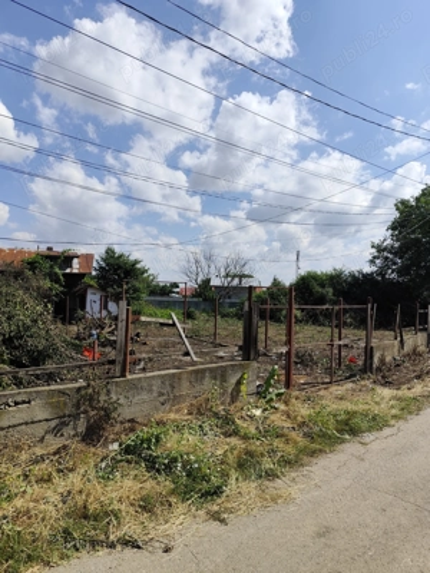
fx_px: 381
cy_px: 286
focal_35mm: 23
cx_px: 215
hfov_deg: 58.9
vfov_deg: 73.9
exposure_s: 1/1486
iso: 50
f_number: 1.65
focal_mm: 6.19
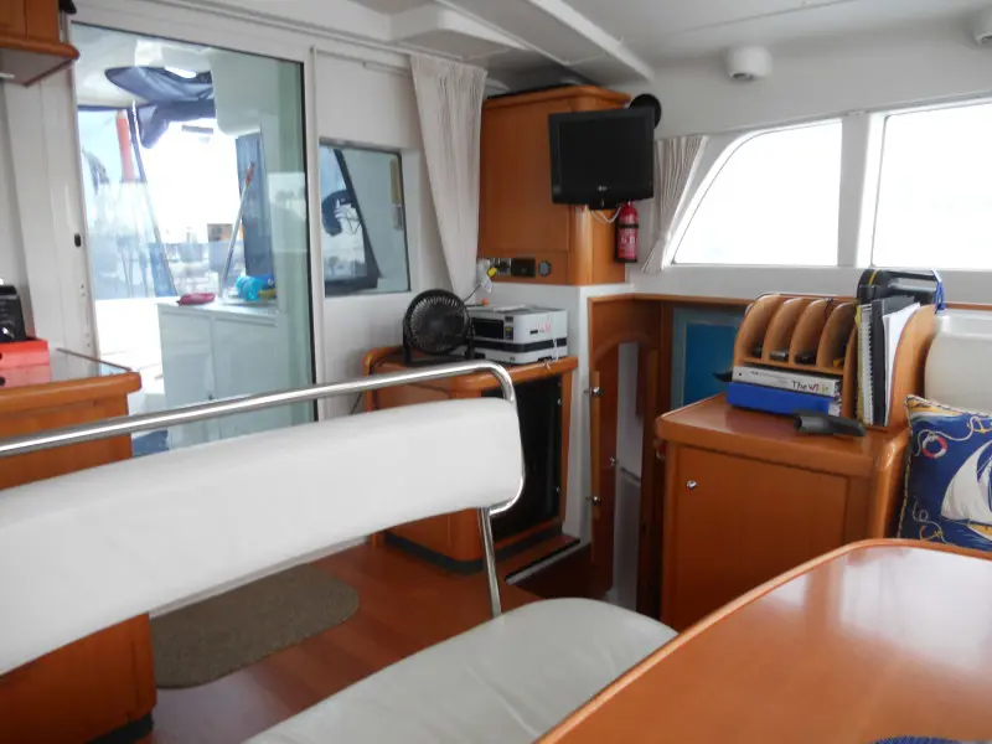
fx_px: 774
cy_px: 372
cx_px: 496
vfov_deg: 51.4
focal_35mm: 27
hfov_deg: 65.3
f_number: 3.2
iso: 100
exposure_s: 1/30
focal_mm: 4.9
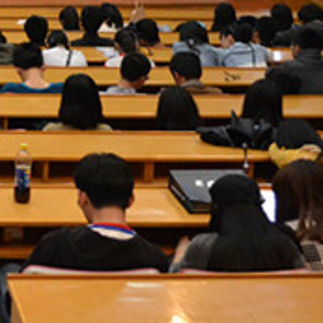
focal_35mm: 93
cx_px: -177
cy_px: -80
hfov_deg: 16.8
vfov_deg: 17.7
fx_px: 982
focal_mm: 18
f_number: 3.5
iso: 3200
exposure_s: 1/100
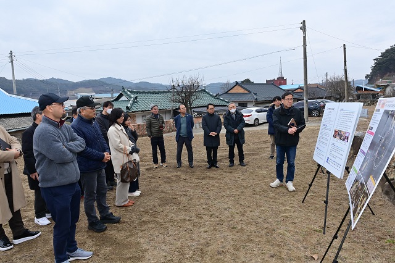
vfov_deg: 53.1
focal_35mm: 24
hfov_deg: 73.8
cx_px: 198
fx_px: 263
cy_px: 132
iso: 1000
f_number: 10
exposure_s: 1/250
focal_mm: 24
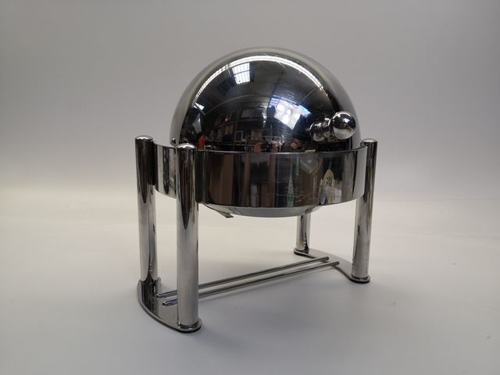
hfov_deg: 65.3
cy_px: 188
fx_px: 390
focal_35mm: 27
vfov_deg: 51.4
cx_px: 250
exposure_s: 1/216
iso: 50
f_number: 1.6
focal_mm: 3.95
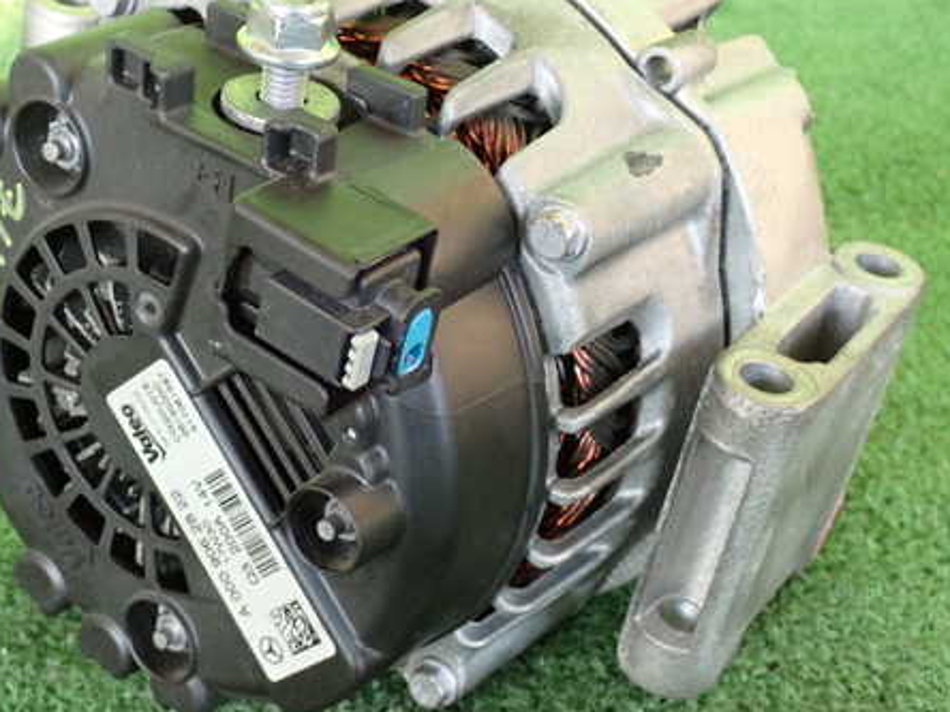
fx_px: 2003
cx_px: 415
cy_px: 308
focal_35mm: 73
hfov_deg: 26.7
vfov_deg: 20.2
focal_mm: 9.65
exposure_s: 1/125
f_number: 3.3
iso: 1000
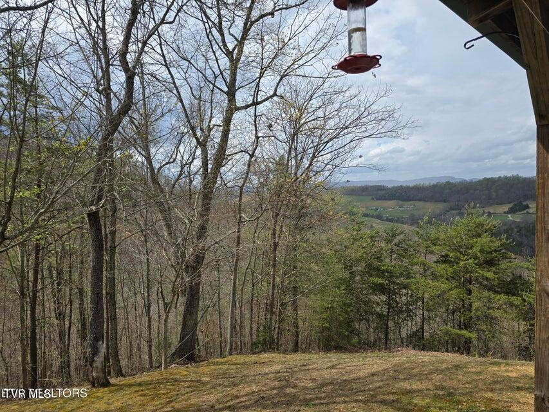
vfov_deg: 58.9
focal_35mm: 23
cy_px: 206
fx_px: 365
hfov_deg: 73.9
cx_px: 274
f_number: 1.7
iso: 12
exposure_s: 1/866
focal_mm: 6.3
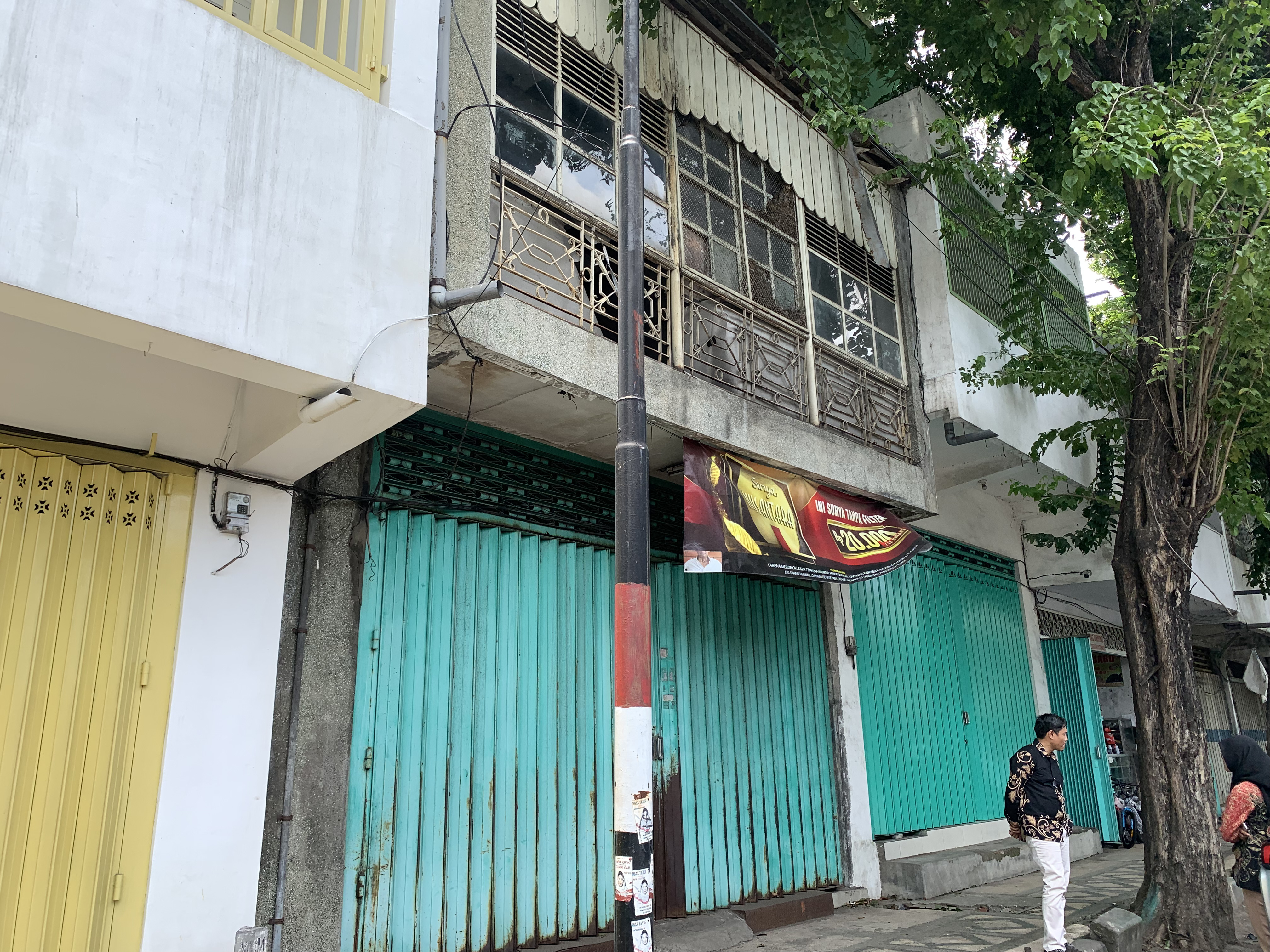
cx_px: 635
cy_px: 476
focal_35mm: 26
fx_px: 954
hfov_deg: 67.3
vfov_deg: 53.1
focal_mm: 4.25
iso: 25
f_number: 1.8
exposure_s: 1/502
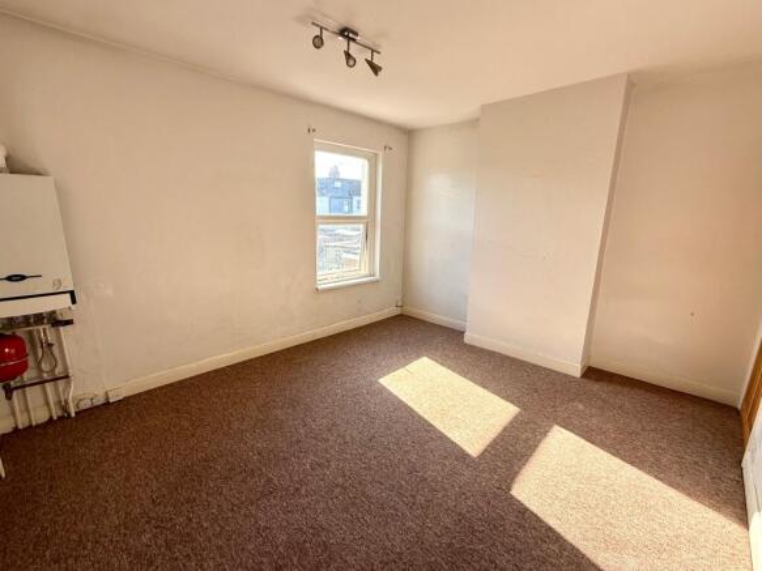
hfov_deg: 102.1
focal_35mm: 14
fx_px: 308
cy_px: 286
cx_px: 381
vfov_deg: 85.7
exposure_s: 1/232
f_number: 2.2
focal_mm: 2.22
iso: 50
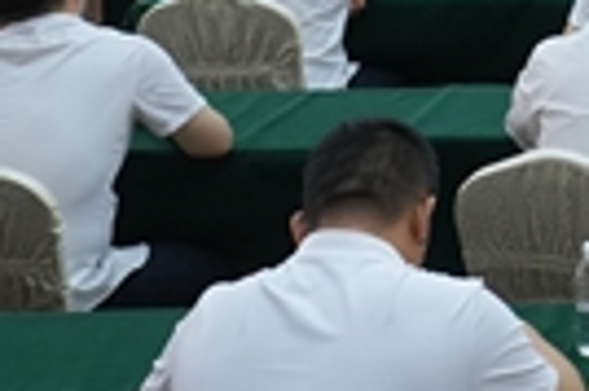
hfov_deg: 15.9
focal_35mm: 112
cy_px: -356
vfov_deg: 11.2
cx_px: 1011
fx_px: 1830
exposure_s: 1/80
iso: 2500
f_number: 8
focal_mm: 25
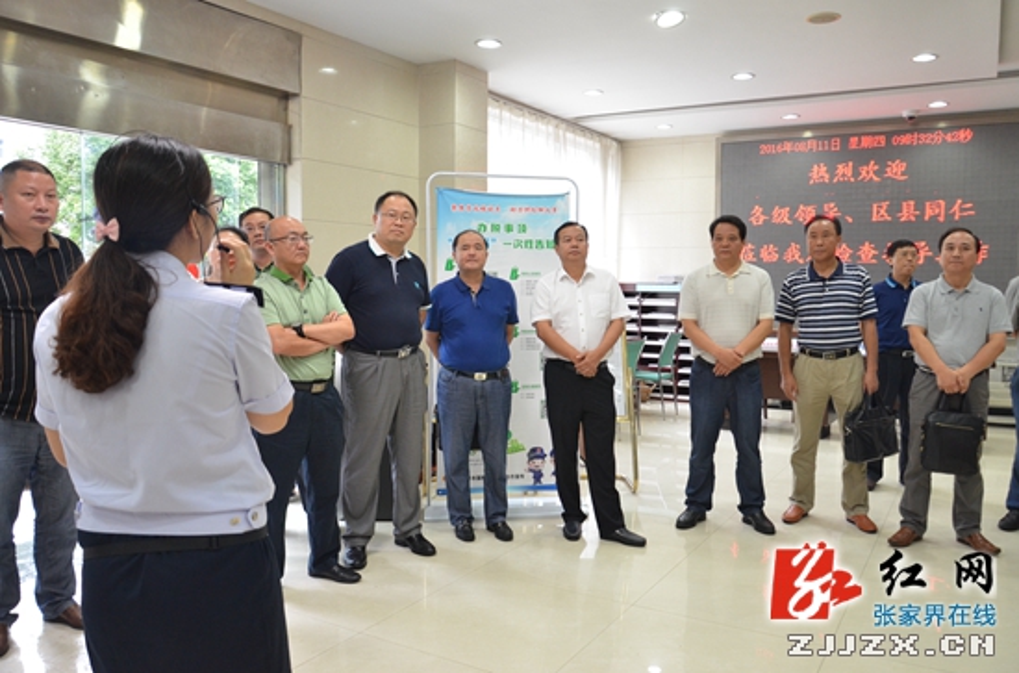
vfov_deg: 47.6
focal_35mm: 27
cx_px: 510
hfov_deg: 67.5
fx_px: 762
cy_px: 336
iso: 1100
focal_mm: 18
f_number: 5.6
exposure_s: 1/30
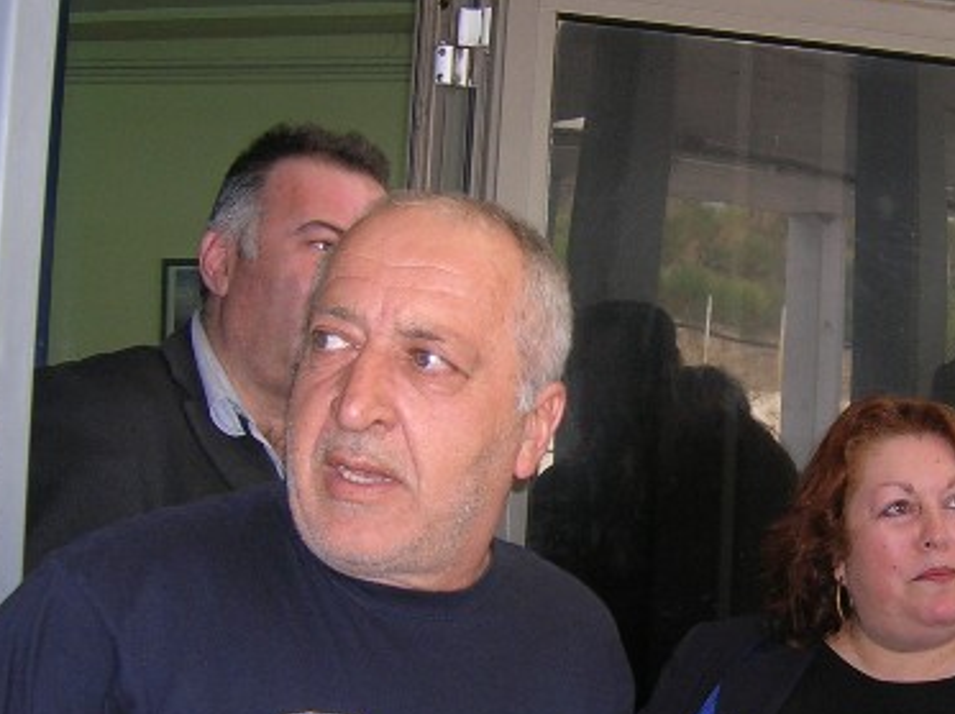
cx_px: 801
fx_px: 2012
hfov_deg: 26.1
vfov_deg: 20.1
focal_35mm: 73
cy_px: 411
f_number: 2.9
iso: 54
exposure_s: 1/60.1
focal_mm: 5.7
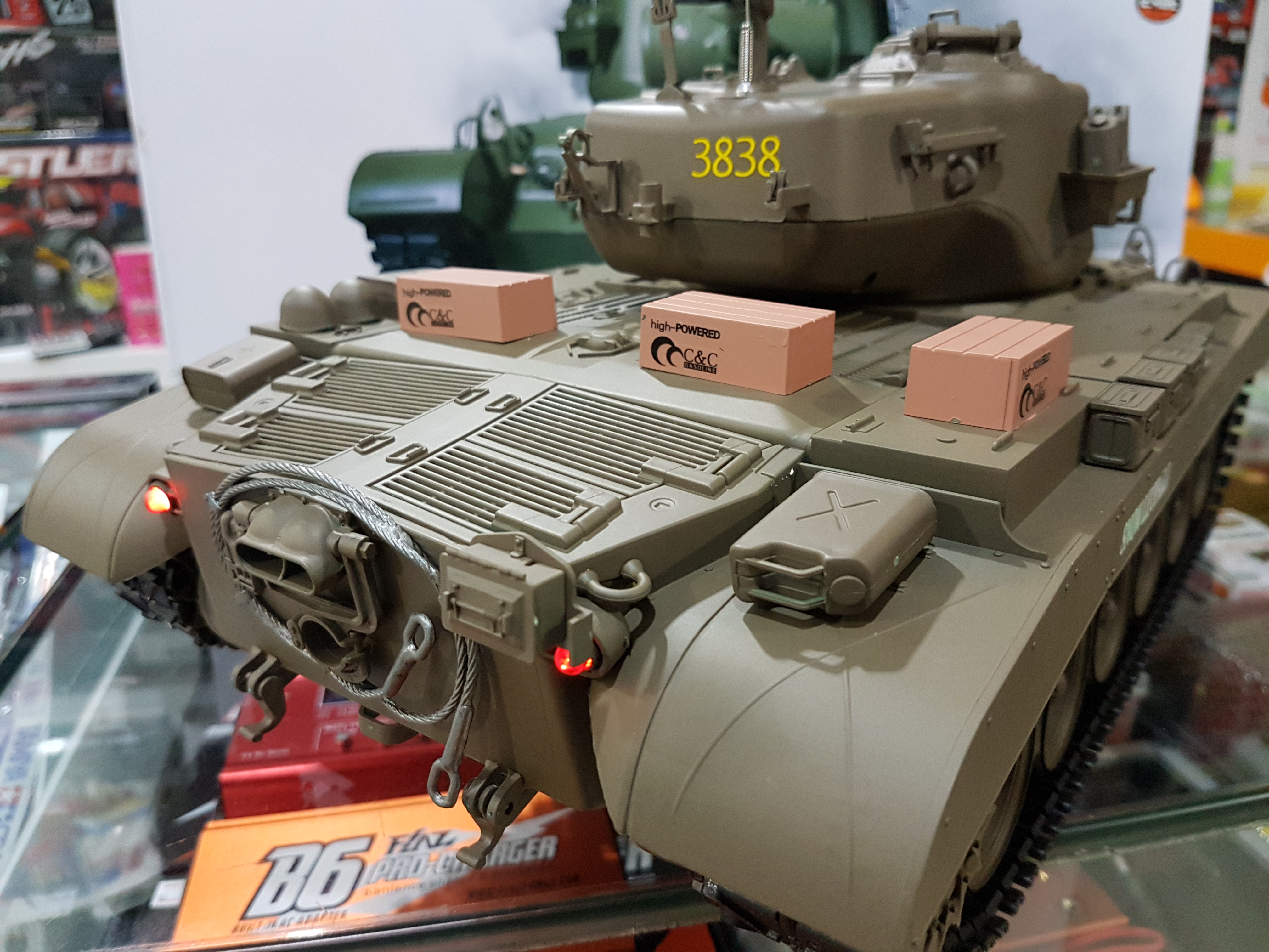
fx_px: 953
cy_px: 476
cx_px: 634
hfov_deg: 67.3
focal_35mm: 26
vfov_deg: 53.1
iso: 200
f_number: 1.7
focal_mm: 4.2
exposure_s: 1/14
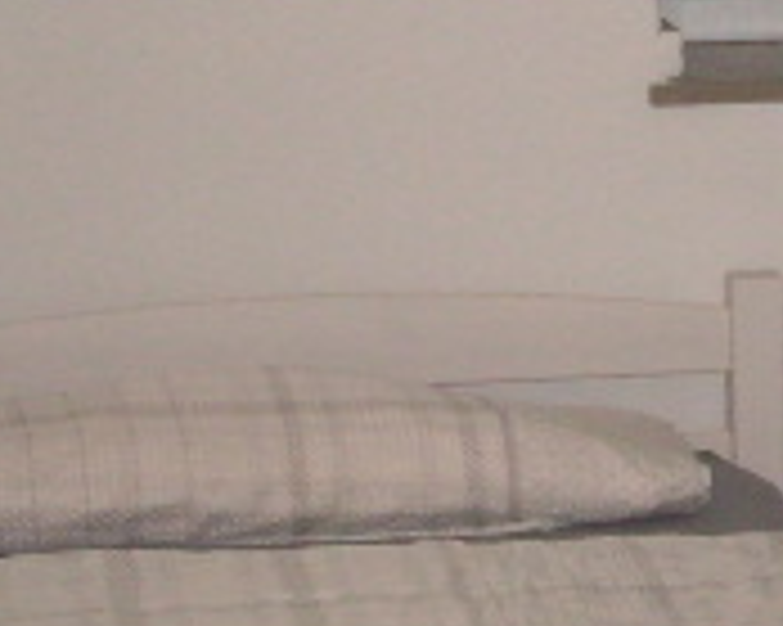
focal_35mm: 218
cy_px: 185
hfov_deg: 8.4
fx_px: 5049
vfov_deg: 7.1
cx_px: 1580
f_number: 2.8
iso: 100
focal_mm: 6.3
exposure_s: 1/45
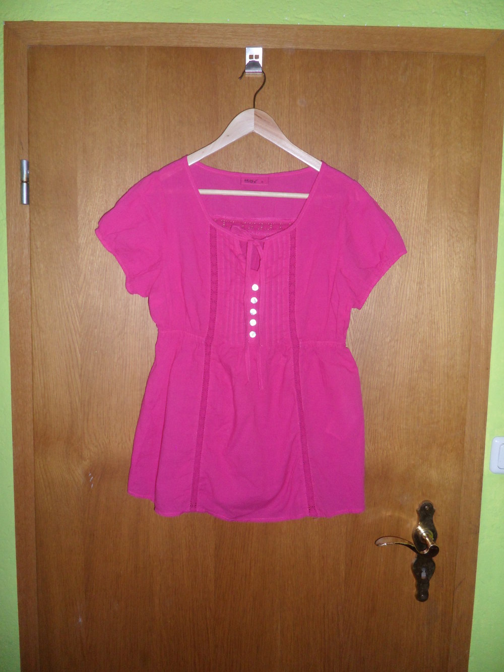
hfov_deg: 51.4
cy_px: 336
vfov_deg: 65.3
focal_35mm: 27
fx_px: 524
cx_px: 252
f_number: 3.5
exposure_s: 1/45
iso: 200
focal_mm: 4.9
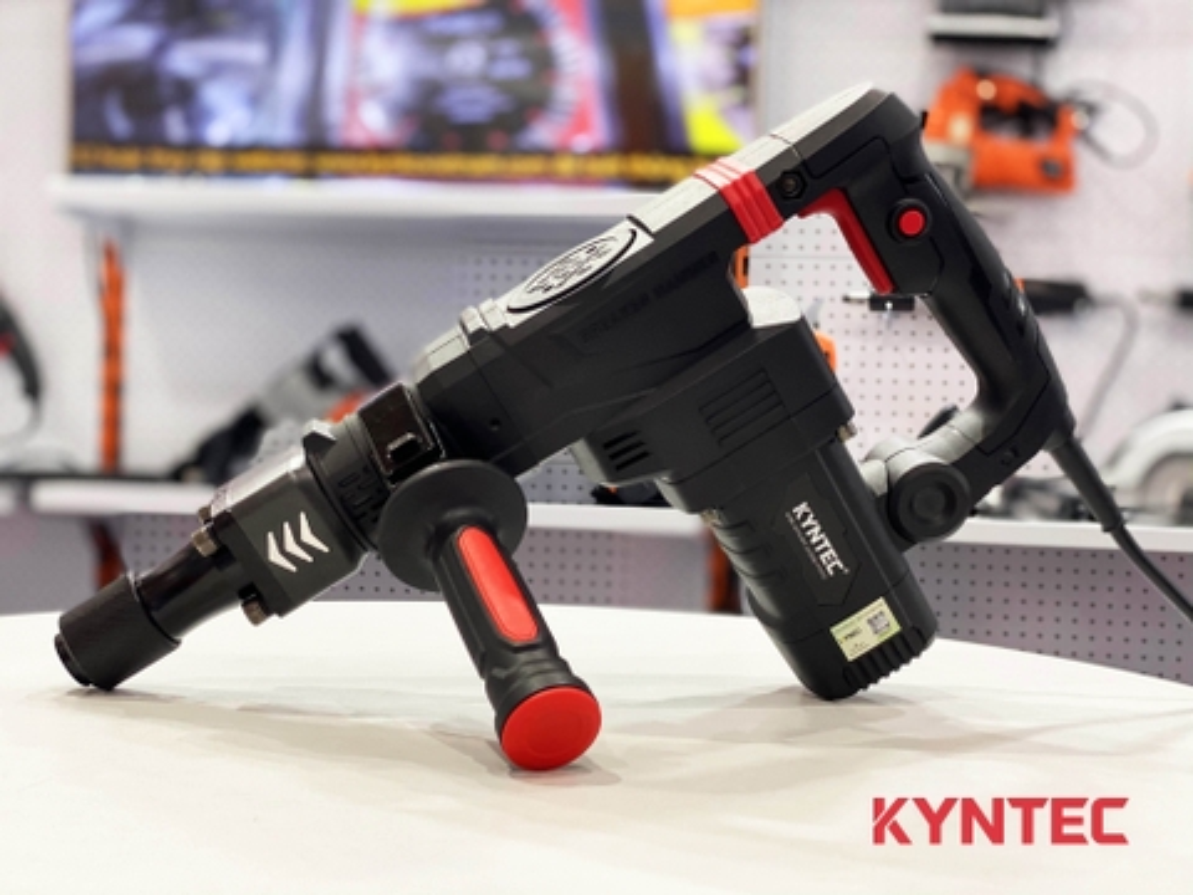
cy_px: 448
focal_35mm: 52
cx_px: 596
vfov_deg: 28.0
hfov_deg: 36.8
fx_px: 1792
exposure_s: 1/50
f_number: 2
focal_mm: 6
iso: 125
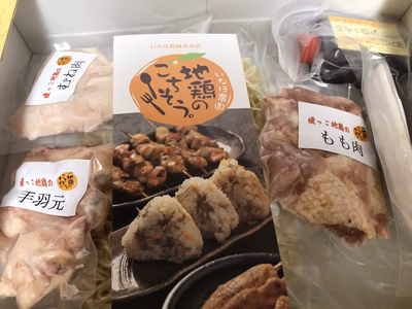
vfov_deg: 49.7
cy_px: 154
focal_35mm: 28
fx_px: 333
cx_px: 206
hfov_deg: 63.4
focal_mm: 3.99
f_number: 1.8
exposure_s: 1/16
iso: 40
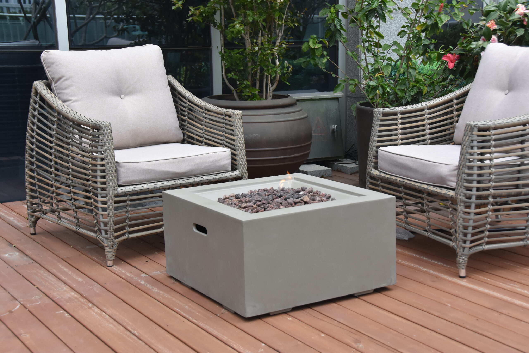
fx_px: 793
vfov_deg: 25.1
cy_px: 176
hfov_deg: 36.9
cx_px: 264
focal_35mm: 54
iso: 800
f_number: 6.7
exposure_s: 1/180
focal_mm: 36
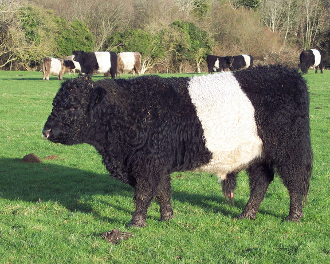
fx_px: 1240
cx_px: 170
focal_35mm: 127
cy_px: 129
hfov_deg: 15.2
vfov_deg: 12.1
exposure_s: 1/180
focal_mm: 24
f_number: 4.8
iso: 100
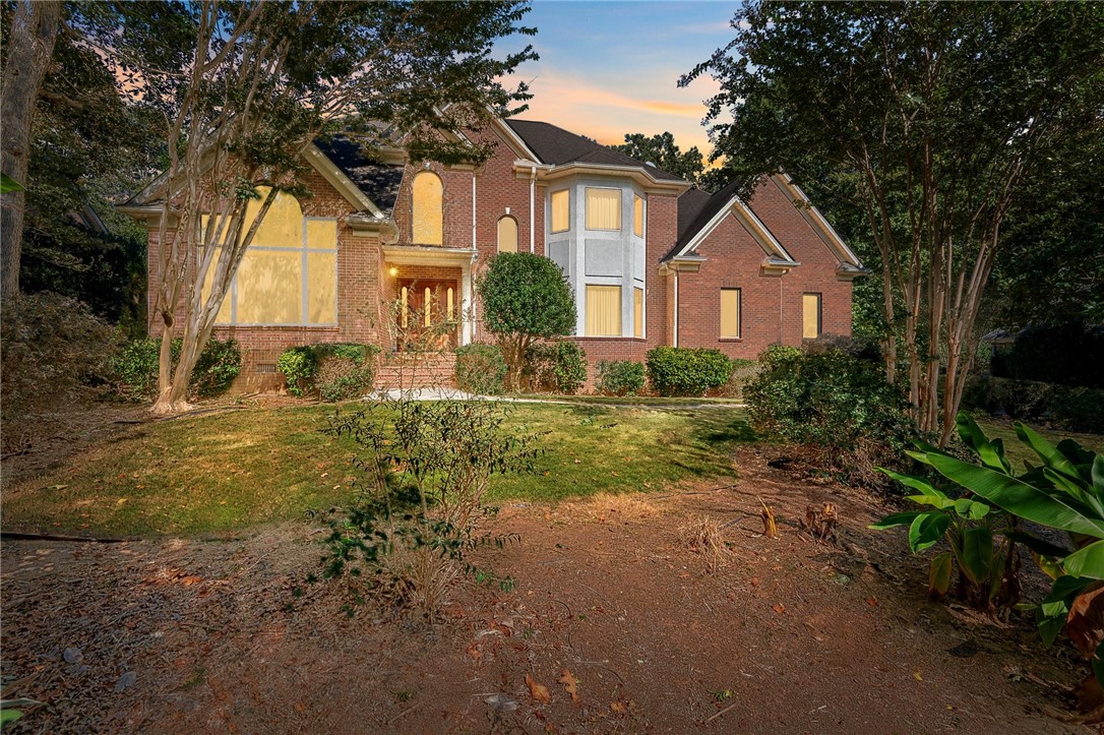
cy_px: 368
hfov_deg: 96.8
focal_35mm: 16
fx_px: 490
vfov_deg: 73.7
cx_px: 552
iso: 250
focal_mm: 16
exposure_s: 1/400
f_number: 9
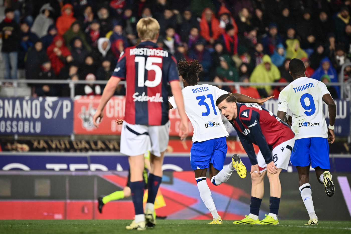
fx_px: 3412
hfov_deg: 5.9
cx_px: 176
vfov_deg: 3.9
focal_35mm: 350
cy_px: 117
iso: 2000
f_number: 4
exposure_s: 1/1000
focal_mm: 350
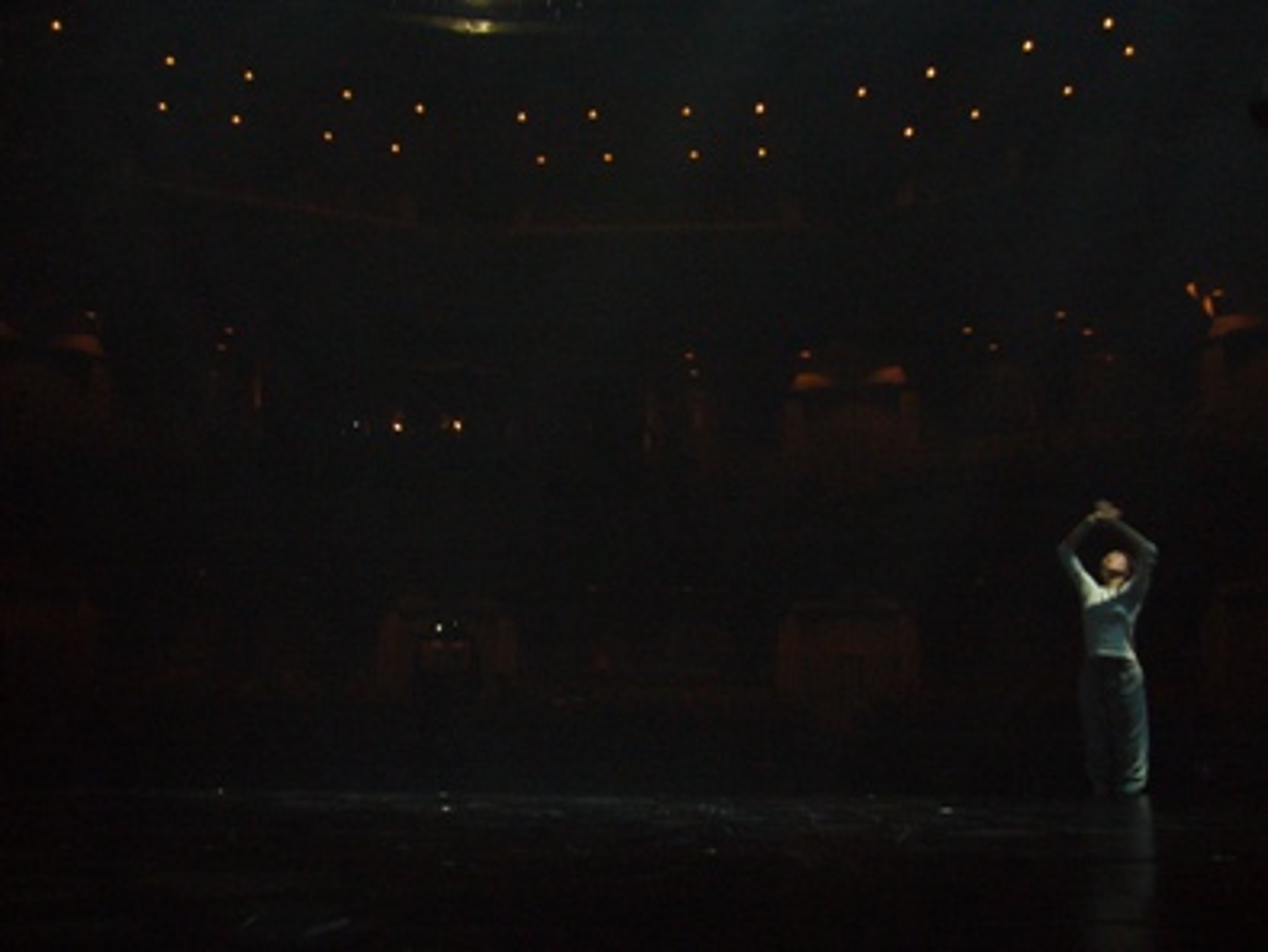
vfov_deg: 40.7
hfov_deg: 52.6
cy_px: 476
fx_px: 1283
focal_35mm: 35
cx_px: 634
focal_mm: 5.8
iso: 200
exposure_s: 1/8
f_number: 2.8
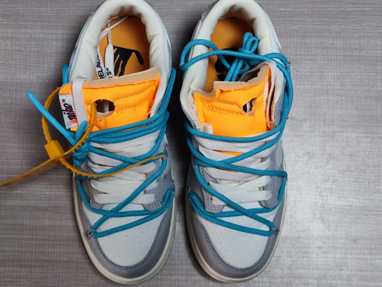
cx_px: 176
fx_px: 607
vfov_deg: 26.6
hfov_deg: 34.9
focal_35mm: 55
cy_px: 141
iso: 230
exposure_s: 1/100
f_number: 1.69
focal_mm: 6.72
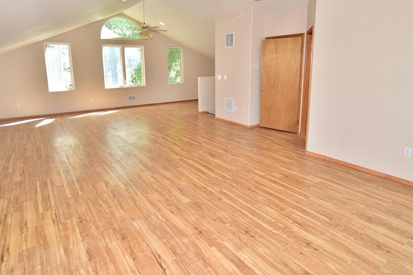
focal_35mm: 22
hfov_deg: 78.6
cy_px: 111
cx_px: 205
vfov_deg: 56.8
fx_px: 252
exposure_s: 1/250
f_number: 3.5
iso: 400
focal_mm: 18
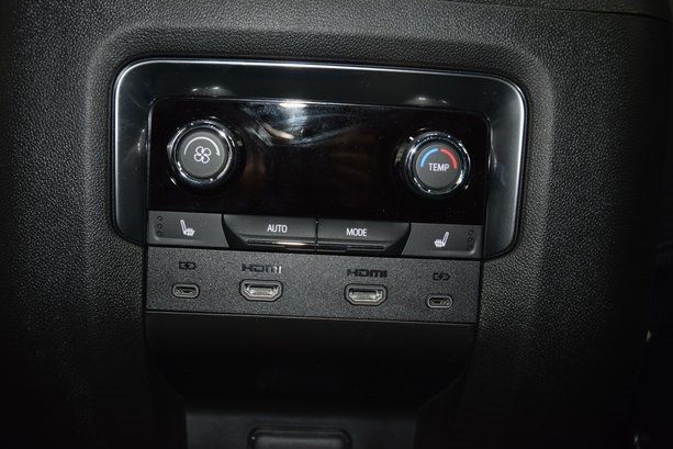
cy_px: 222
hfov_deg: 40.7
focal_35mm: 49
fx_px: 907
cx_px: 325
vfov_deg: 27.8
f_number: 4
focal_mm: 31
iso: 560
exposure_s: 1/13
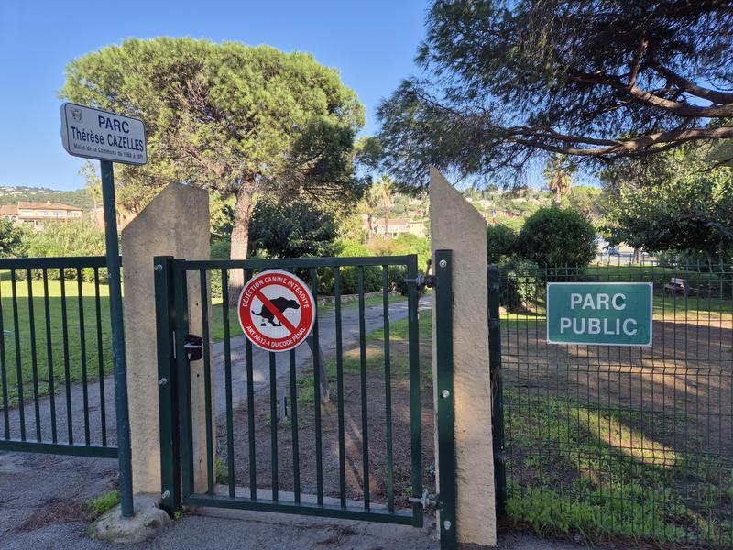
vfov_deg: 58.9
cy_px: 275
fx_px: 487
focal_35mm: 23
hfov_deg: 73.9
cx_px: 366
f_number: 1.8
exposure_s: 1/676
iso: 25
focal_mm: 5.4
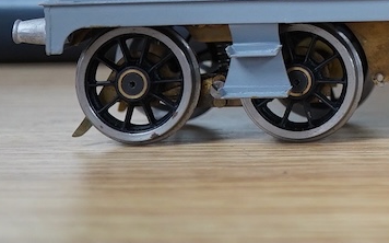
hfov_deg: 13.8
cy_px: -126
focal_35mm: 145
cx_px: 529
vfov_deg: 8.8
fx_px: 1536
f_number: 4.5
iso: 1250
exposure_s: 1/200
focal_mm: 30
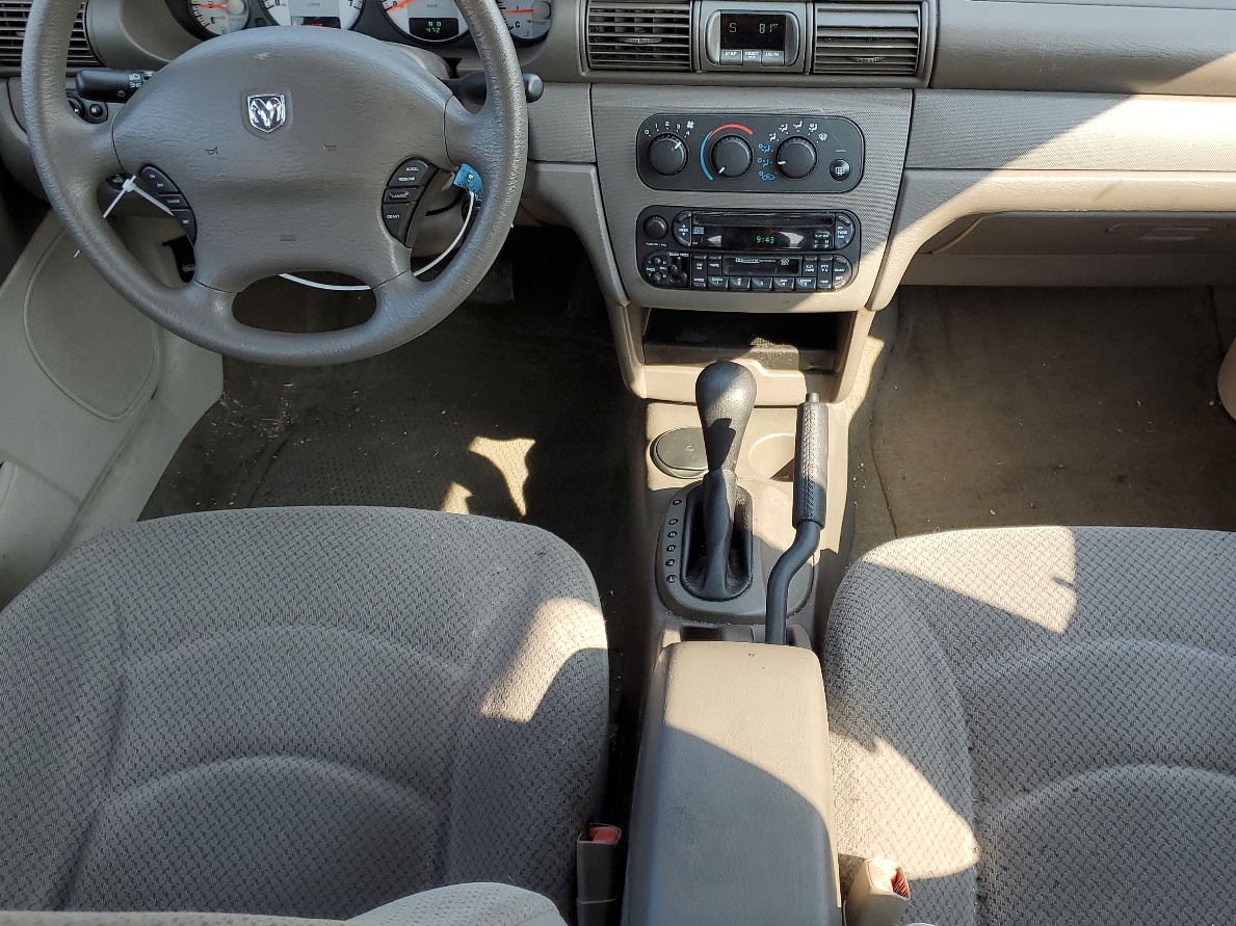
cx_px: 715
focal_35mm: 35
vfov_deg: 40.7
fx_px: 1249
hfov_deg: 52.4
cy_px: 457
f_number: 1.5
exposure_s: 1/312
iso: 50
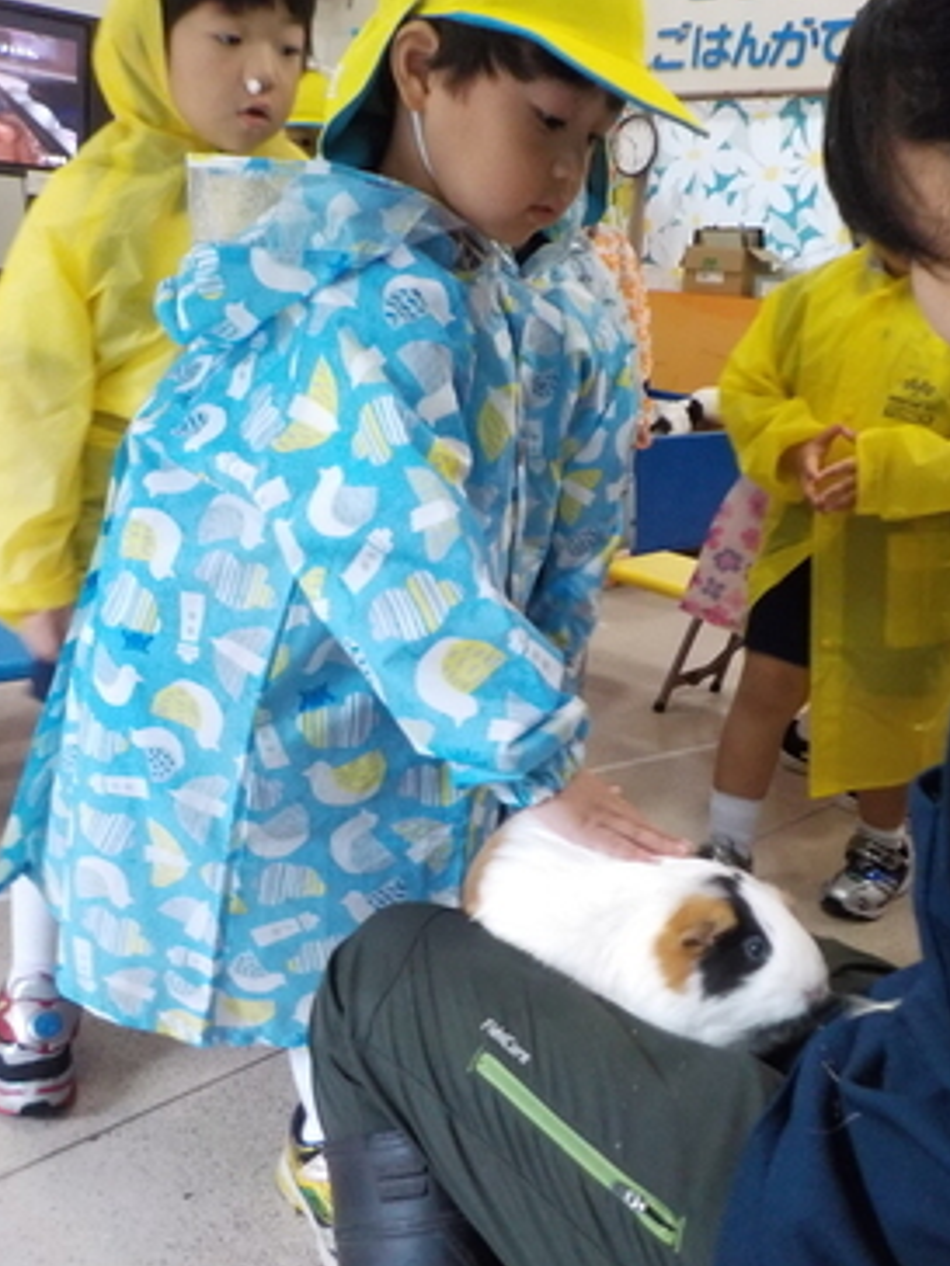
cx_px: 470
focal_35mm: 33
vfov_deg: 55.3
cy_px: 595
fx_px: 1208
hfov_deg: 42.9
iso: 800
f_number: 3.3
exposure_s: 1/40
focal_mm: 4.1
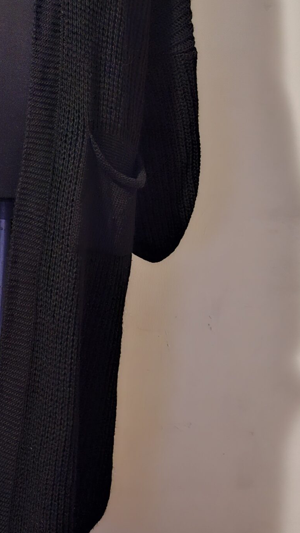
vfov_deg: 42.4
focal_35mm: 47
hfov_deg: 24.0
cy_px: 135
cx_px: -20
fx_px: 665
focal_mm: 5.54
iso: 1250
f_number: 1.8
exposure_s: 1/20
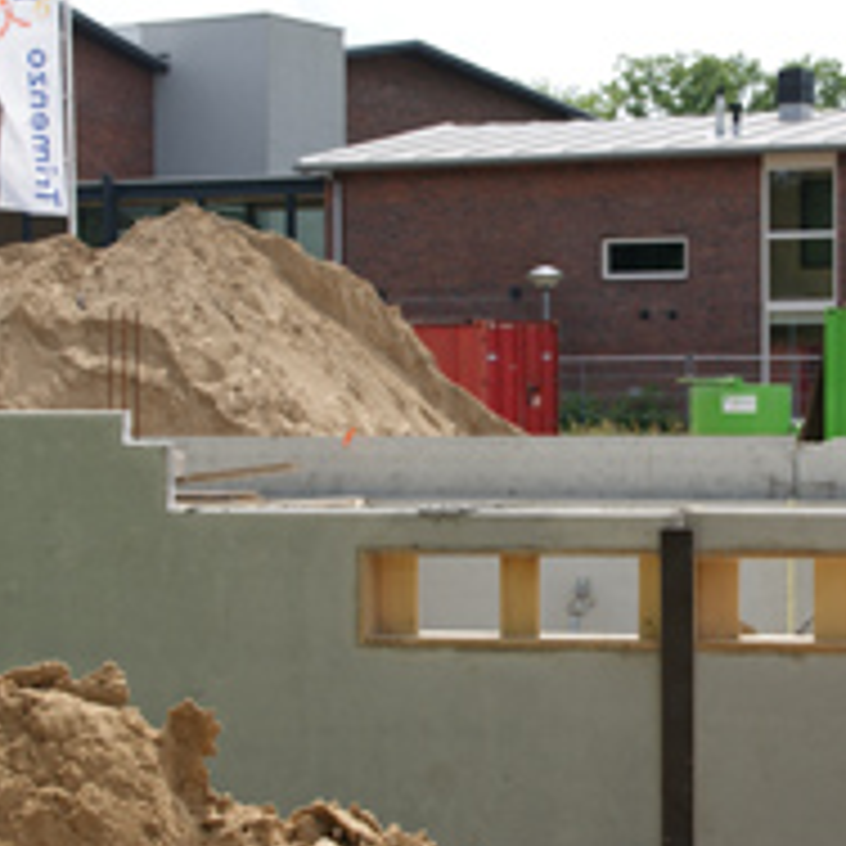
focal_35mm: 119
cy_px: 425
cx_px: 608
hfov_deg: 14.6
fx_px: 3294
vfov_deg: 14.6
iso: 100
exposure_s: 1/160
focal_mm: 35
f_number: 8
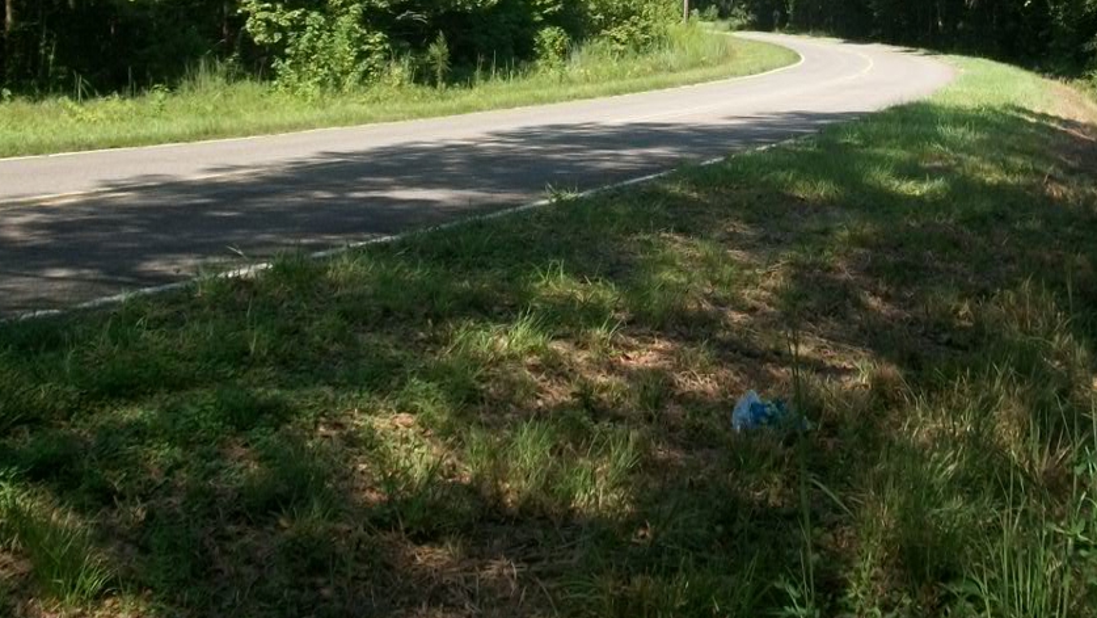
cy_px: 35
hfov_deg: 41.3
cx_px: 609
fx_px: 1455
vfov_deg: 23.2
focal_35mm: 50
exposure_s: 1/640
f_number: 2.9
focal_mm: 5.7
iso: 80
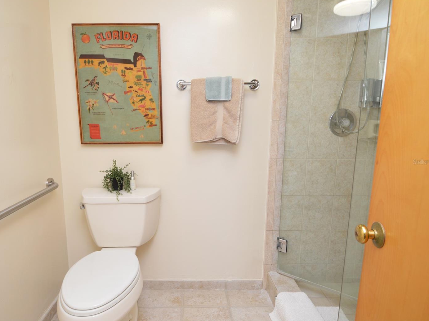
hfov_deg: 81.5
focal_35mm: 20
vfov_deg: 66.0
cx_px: 192
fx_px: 248
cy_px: 162
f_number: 4
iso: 400
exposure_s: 1/60
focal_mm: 12
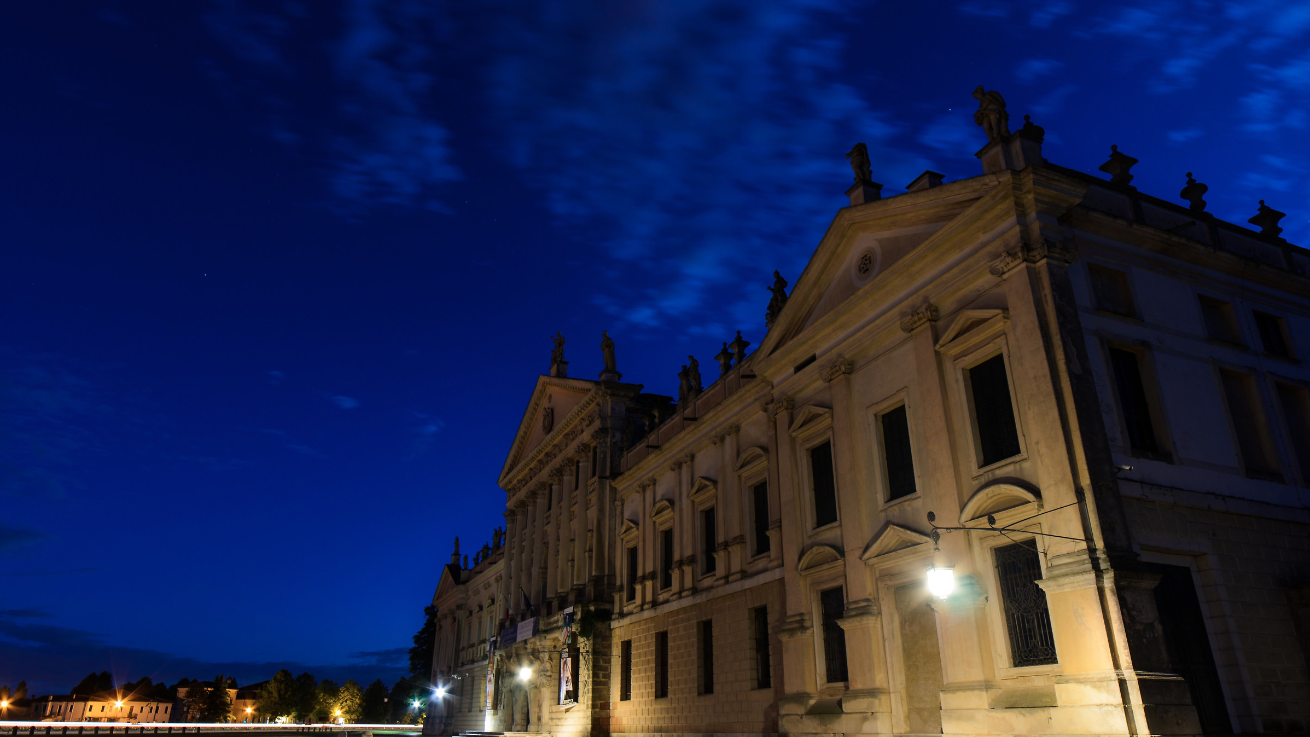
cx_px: 655
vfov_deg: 51.5
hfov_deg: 81.2
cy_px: 385
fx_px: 764
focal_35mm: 22
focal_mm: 14
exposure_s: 15
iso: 100
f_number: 6.3
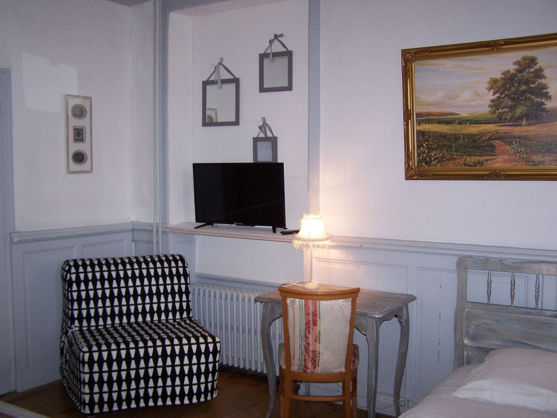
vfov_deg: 37.7
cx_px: 278
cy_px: 209
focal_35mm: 38
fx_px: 611
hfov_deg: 49.0
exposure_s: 1/60
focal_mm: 6.3
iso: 140
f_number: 2.8
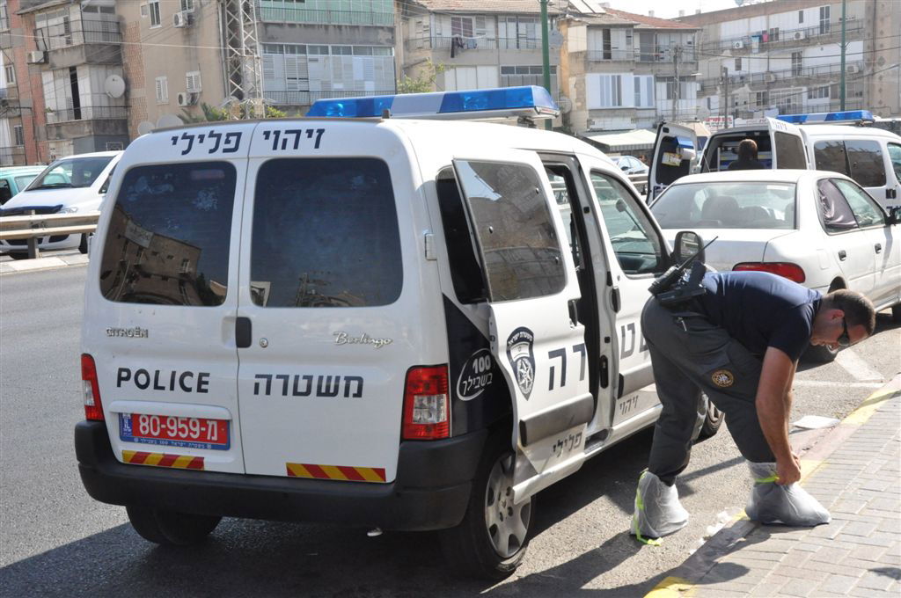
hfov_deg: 36.9
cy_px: 299
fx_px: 1350
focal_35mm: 54
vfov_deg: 25.0
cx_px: 450
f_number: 14
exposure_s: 1/800
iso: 2000
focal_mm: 36
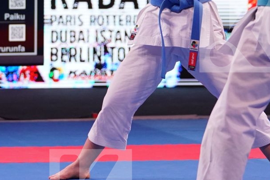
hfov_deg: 6.8
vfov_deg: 4.6
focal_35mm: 301
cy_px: 32
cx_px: 91
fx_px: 2258
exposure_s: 1/1000
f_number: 2.8
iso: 3200
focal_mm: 102
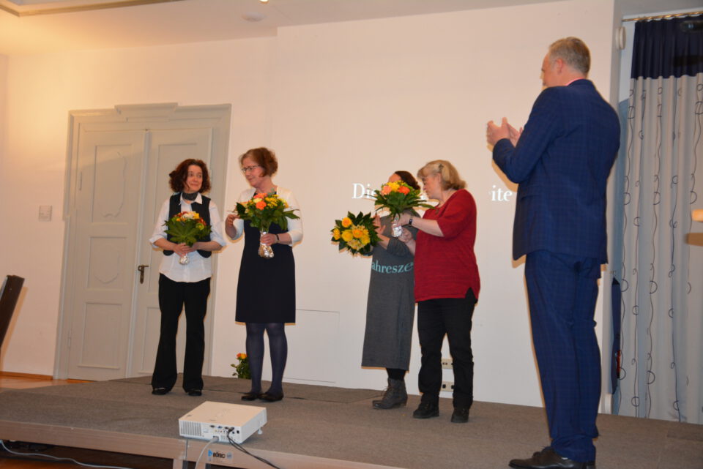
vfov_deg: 28.1
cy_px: 234
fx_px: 938
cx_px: 352
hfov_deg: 41.1
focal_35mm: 48
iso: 800
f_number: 4
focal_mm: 32
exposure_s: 1/60
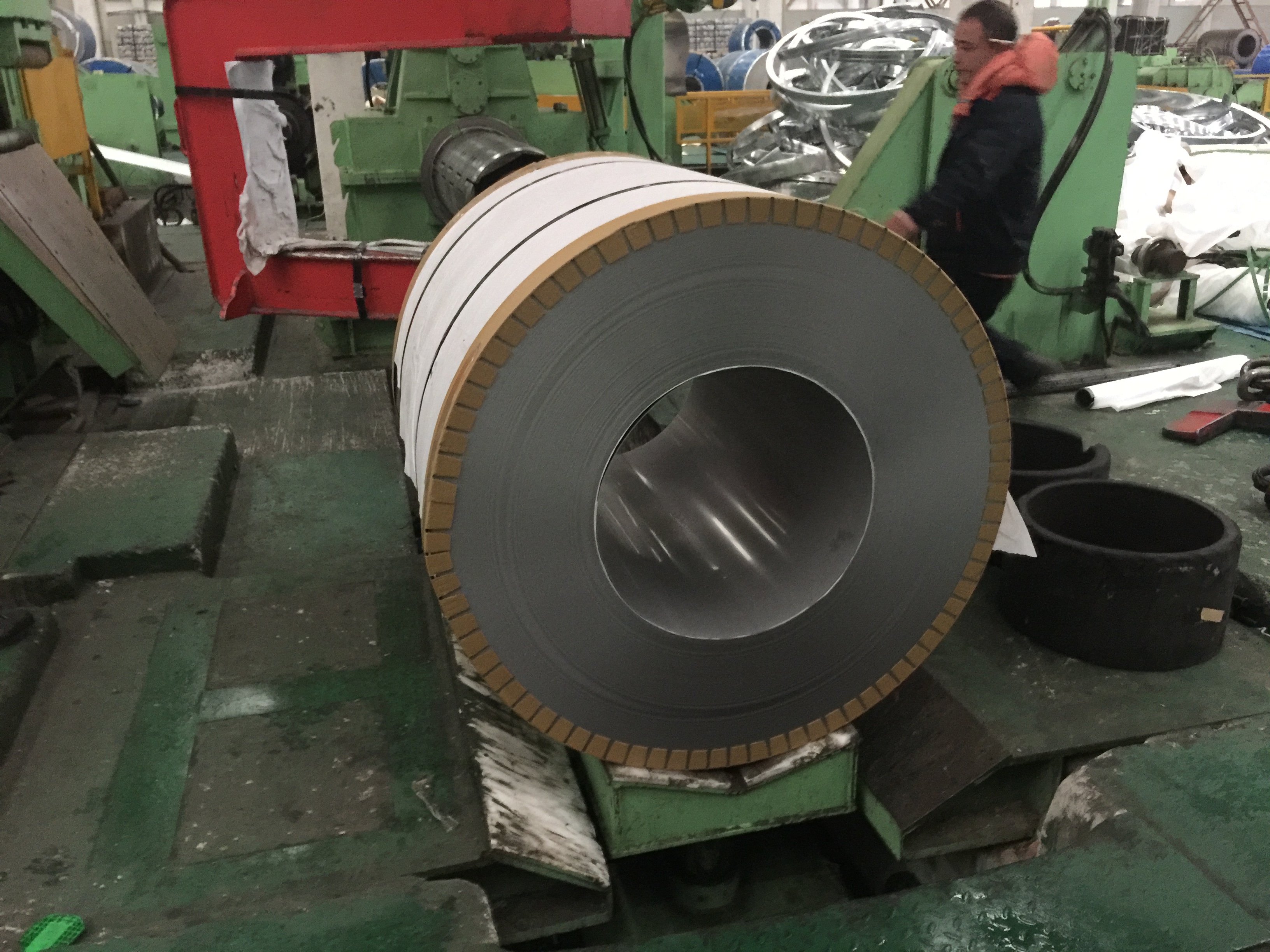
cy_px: 476
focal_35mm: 29
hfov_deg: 61.7
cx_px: 635
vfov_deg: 48.2
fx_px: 1064
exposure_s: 1/8
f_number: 2.2
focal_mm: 4.15
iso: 200
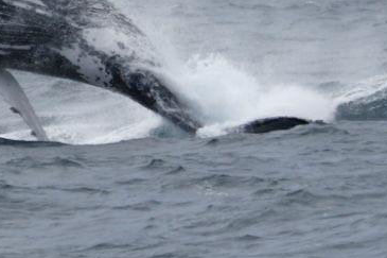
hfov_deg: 7.8
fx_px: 2826
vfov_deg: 5.2
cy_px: 9
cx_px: 45
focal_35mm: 263
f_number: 5
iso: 360
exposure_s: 1/8000
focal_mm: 120
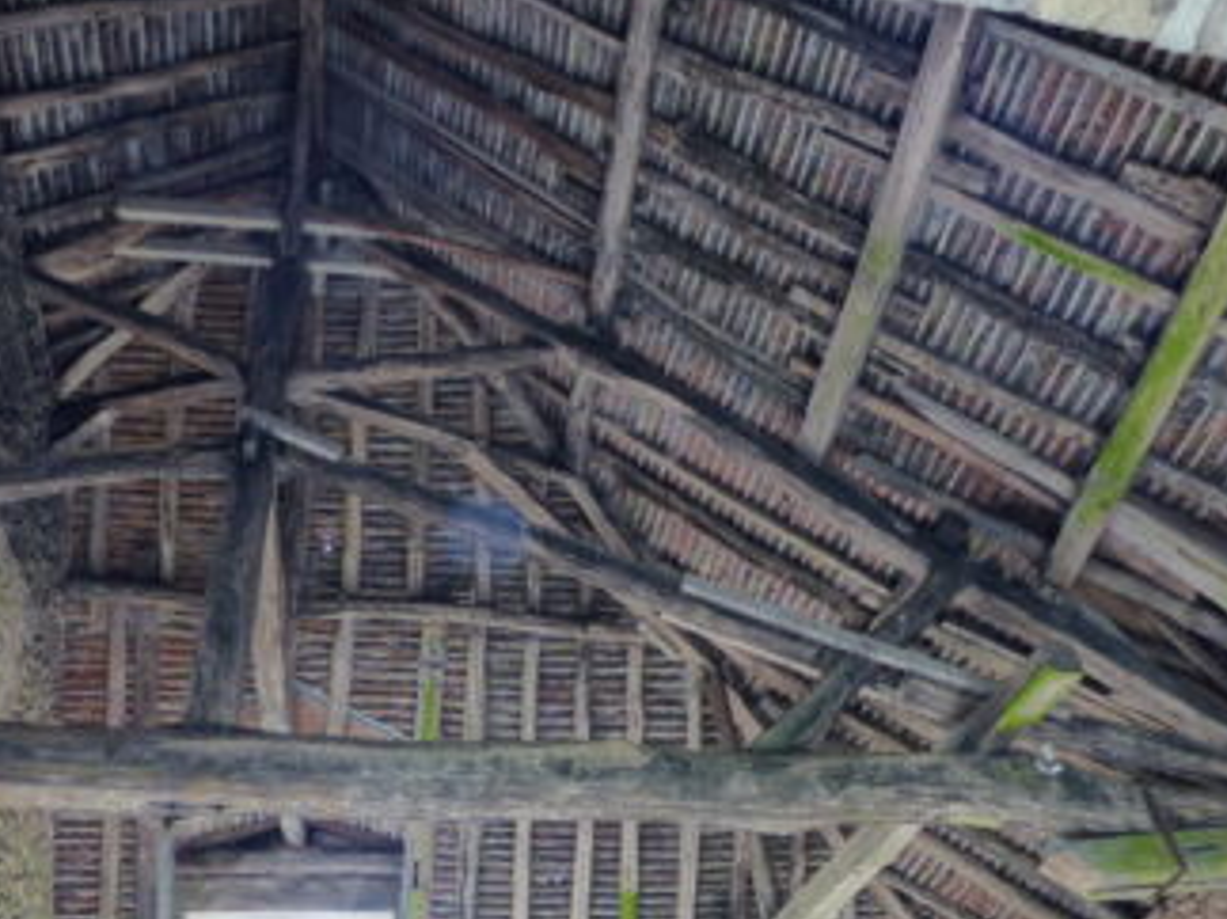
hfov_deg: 58.4
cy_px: 520
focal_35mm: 31
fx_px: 1098
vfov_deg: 45.3
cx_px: 600
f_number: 2.8
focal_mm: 4.5
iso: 400
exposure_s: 1/60
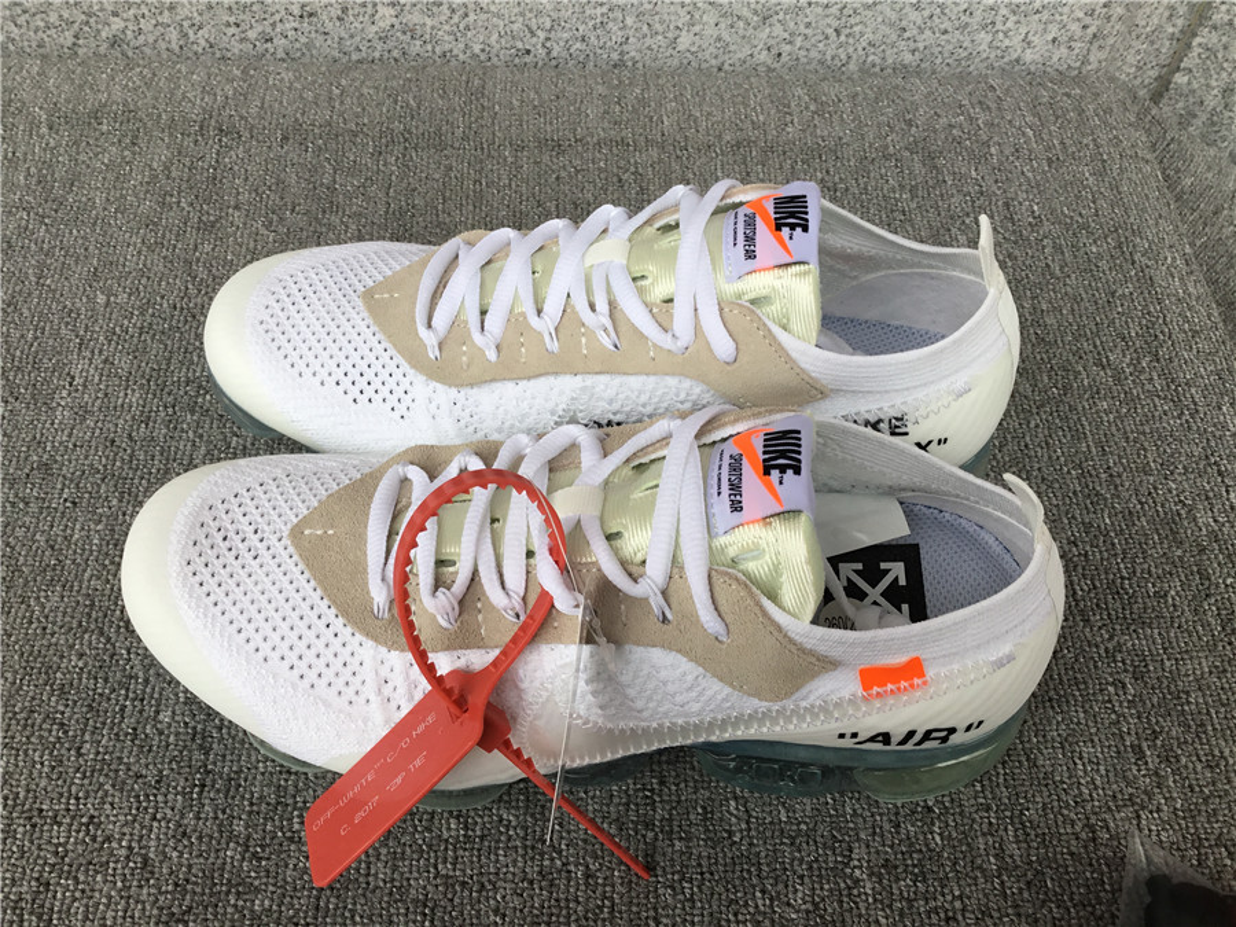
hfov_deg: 58.4
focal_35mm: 31
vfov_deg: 45.4
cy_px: 464
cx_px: 618
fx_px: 1107
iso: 32
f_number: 2.4
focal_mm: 3.3
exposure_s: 1/100
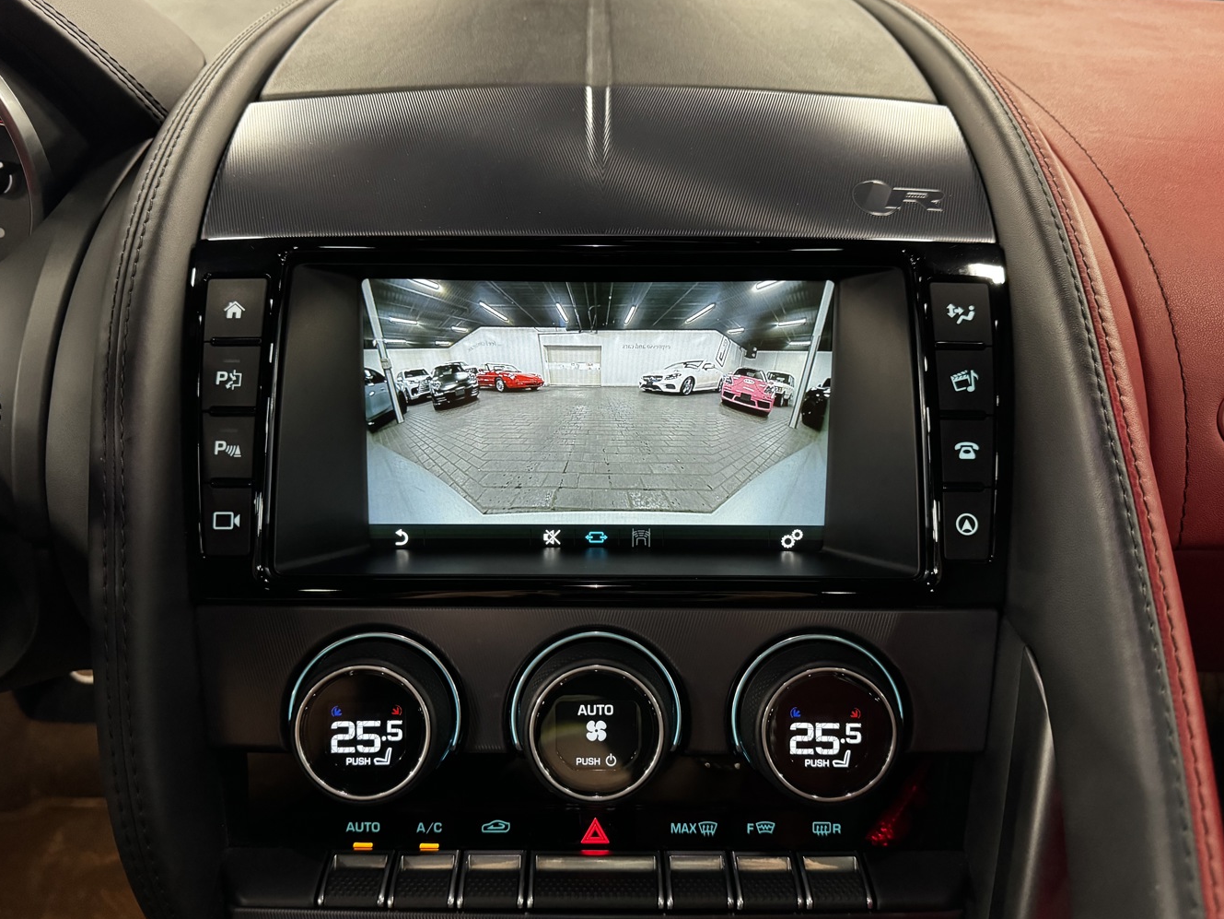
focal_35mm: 26
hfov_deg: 67.3
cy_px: 462
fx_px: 919
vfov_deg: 53.1
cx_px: 594
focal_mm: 6.86
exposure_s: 1/44
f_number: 1.78
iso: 800
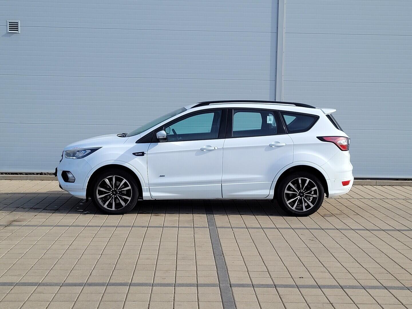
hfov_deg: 67.3
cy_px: 154
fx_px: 309
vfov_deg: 53.1
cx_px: 206
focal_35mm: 26
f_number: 1.8
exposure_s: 1/1542
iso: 40
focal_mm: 5.4
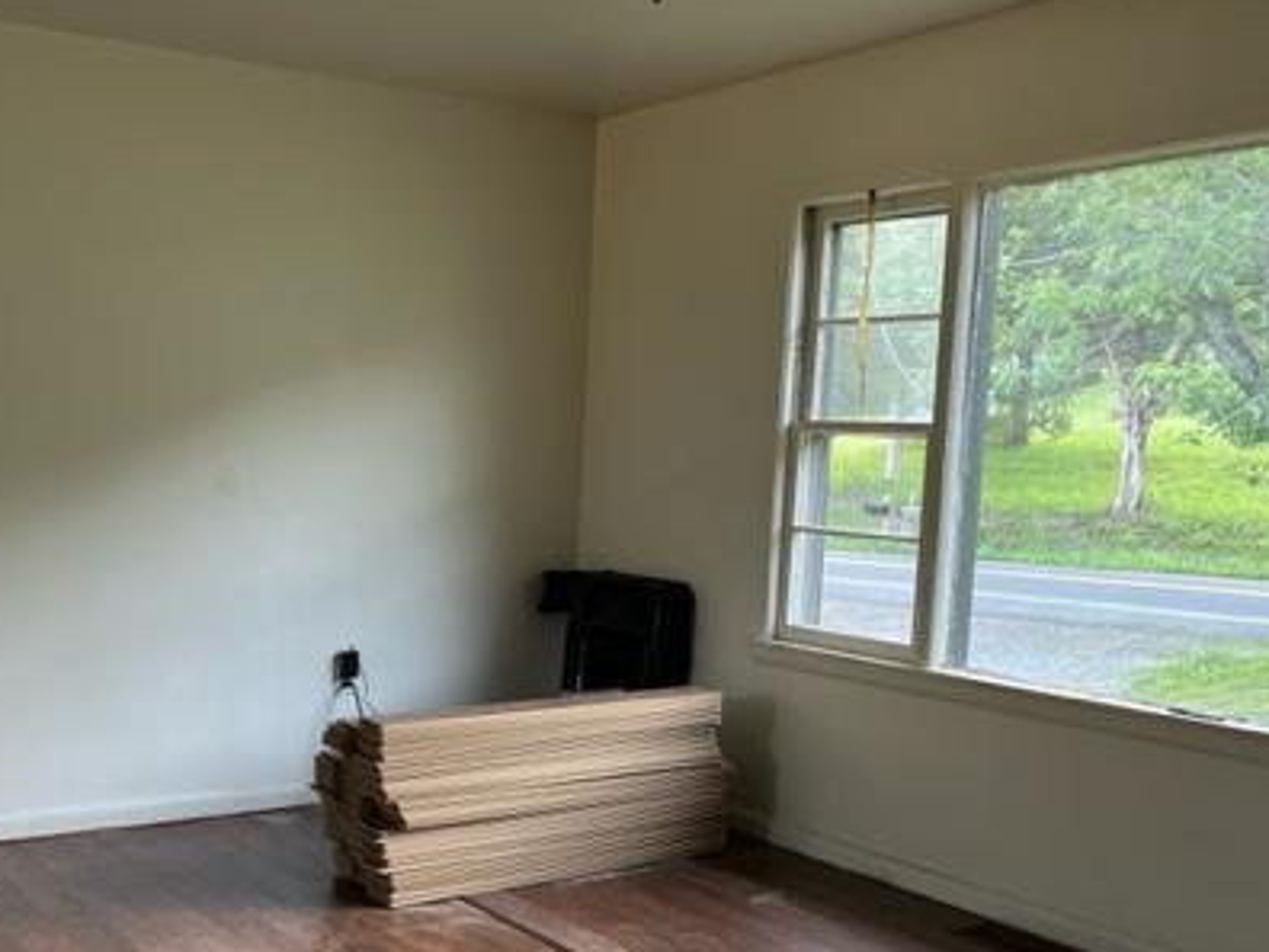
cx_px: 465
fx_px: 1540
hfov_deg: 44.4
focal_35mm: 42
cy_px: 651
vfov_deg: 34.0
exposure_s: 1/109
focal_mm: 5.1
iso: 125
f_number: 1.6
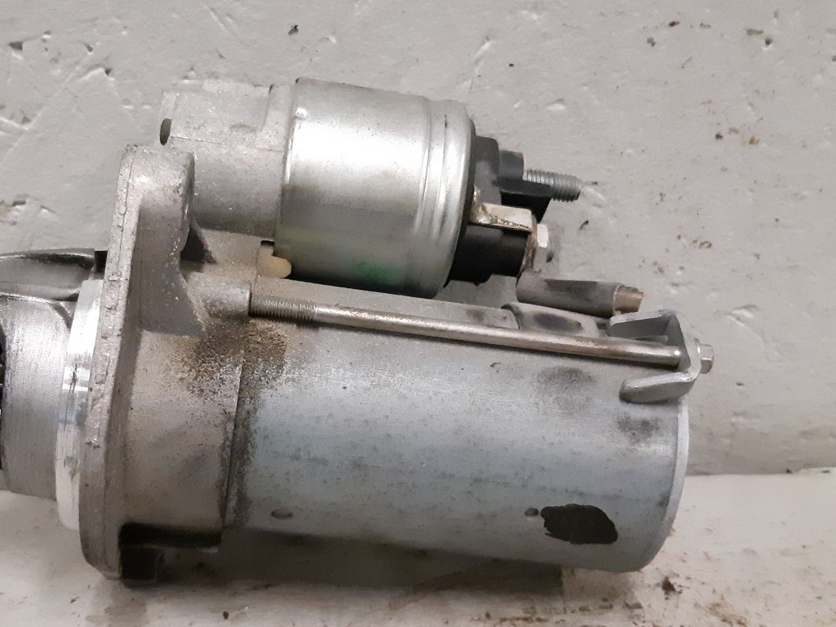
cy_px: 354
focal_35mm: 39
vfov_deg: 36.8
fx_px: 942
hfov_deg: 47.7
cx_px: 355
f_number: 1.7
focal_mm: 3.93
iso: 800
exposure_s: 1/202
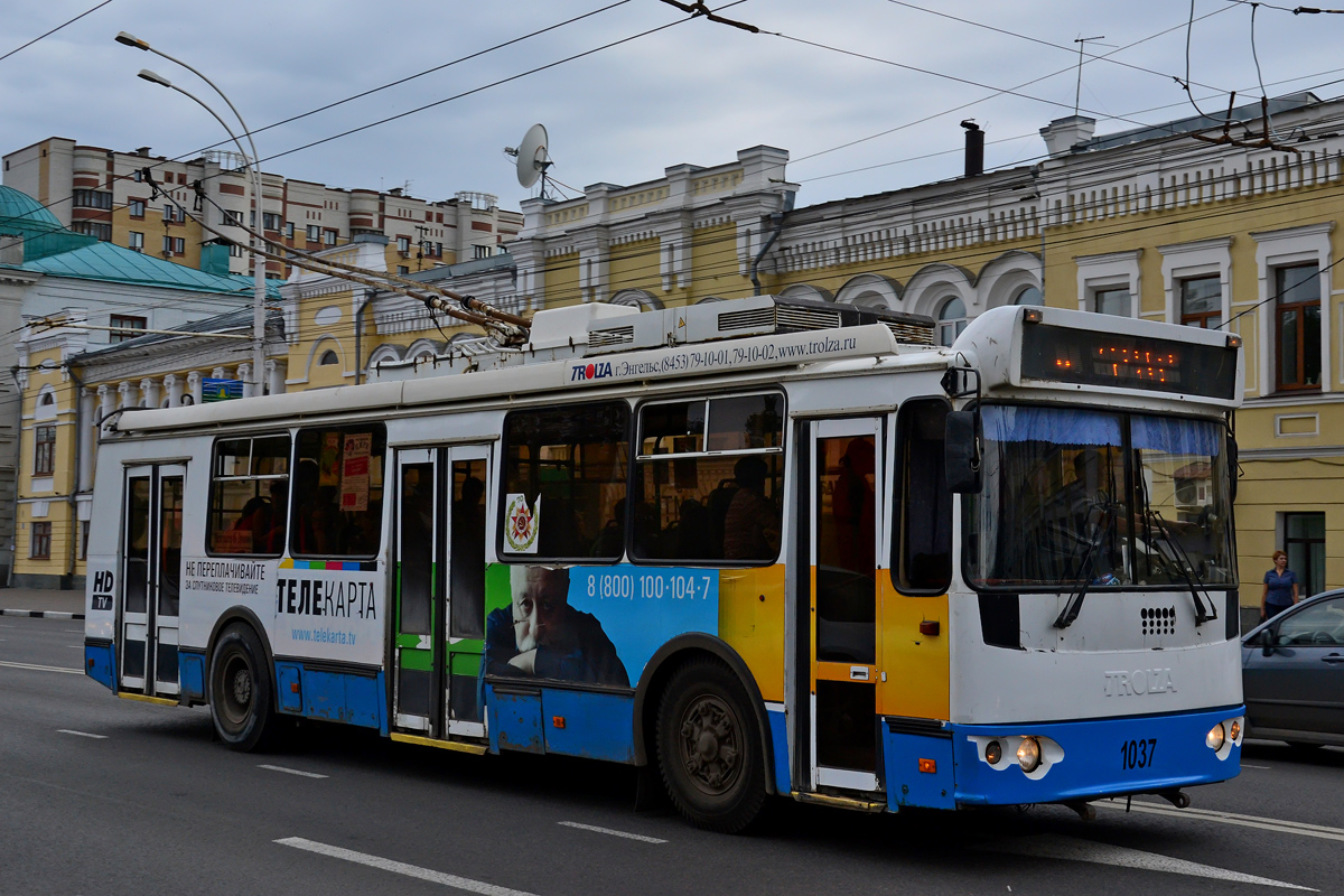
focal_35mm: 42
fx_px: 1568
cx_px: 672
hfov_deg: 46.4
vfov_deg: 31.9
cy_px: 448
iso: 400
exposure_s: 1/640
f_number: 8
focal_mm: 28
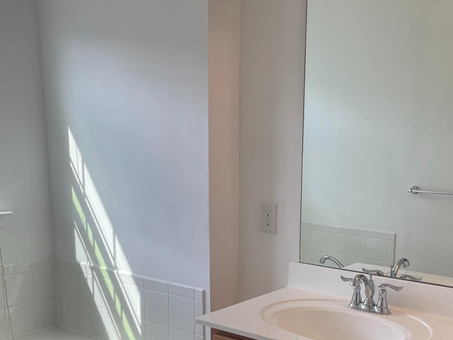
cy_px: 269
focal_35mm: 44
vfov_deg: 32.1
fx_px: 576
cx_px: 284
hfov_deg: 42.6
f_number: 1.6
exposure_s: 1/425
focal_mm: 4.2
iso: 32
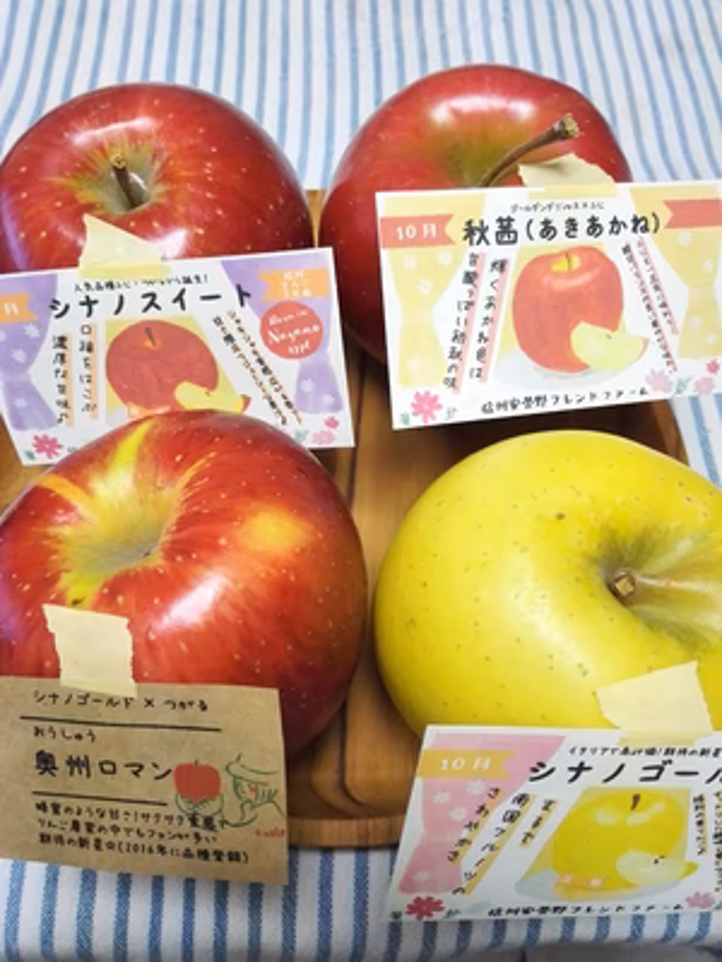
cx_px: 361
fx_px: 806
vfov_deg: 61.7
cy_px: 481
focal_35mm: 29
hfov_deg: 48.2
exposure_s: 1/33.3
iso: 320
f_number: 2
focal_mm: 3.8
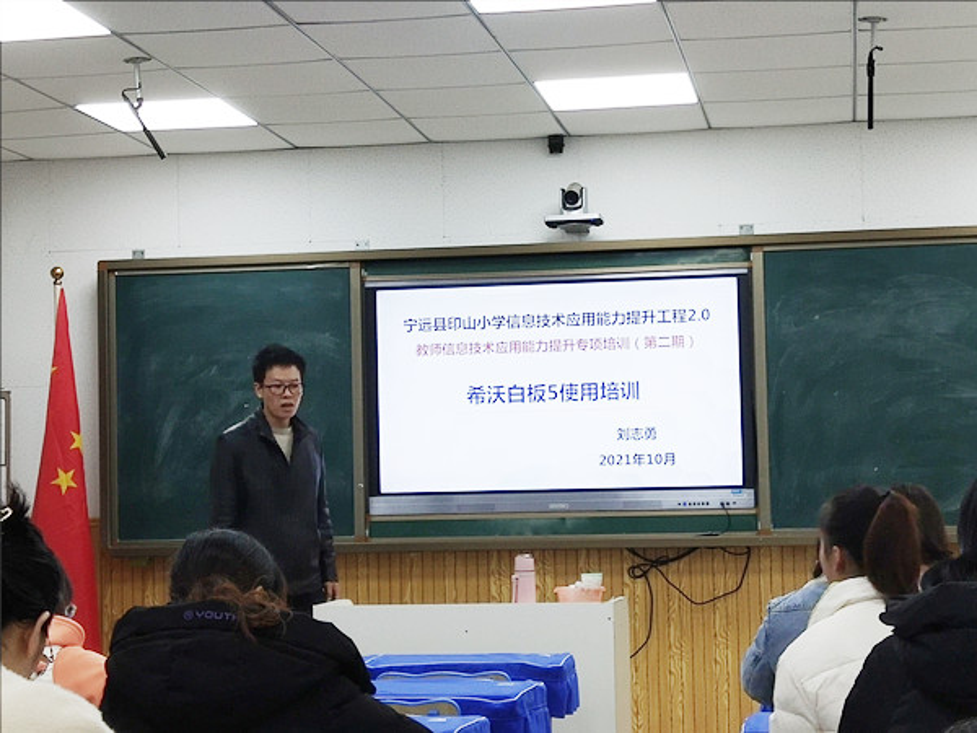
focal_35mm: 88
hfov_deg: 22.3
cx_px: 488
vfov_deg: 16.8
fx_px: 2484
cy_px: 366
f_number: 1.8
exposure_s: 1/100
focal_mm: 3.95
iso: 57
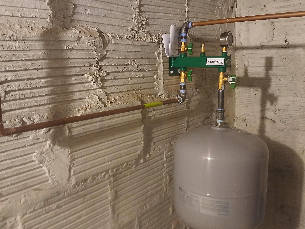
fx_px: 273
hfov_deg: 58.4
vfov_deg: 45.4
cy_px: 108
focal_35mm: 31
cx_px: 151
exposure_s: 1/20
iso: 800
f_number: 1.8
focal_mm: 3.98
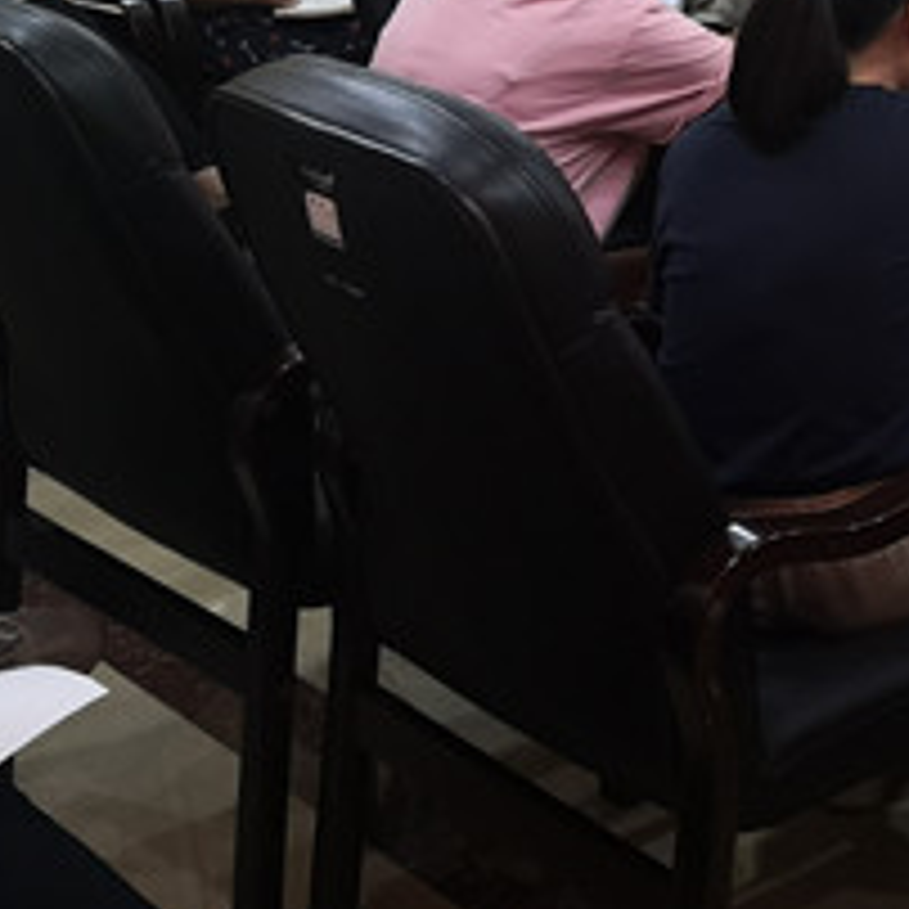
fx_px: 2109
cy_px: 189
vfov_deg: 24.0
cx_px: 1188
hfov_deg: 21.9
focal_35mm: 71
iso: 125
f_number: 1.6
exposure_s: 1/33.3
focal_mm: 3.95
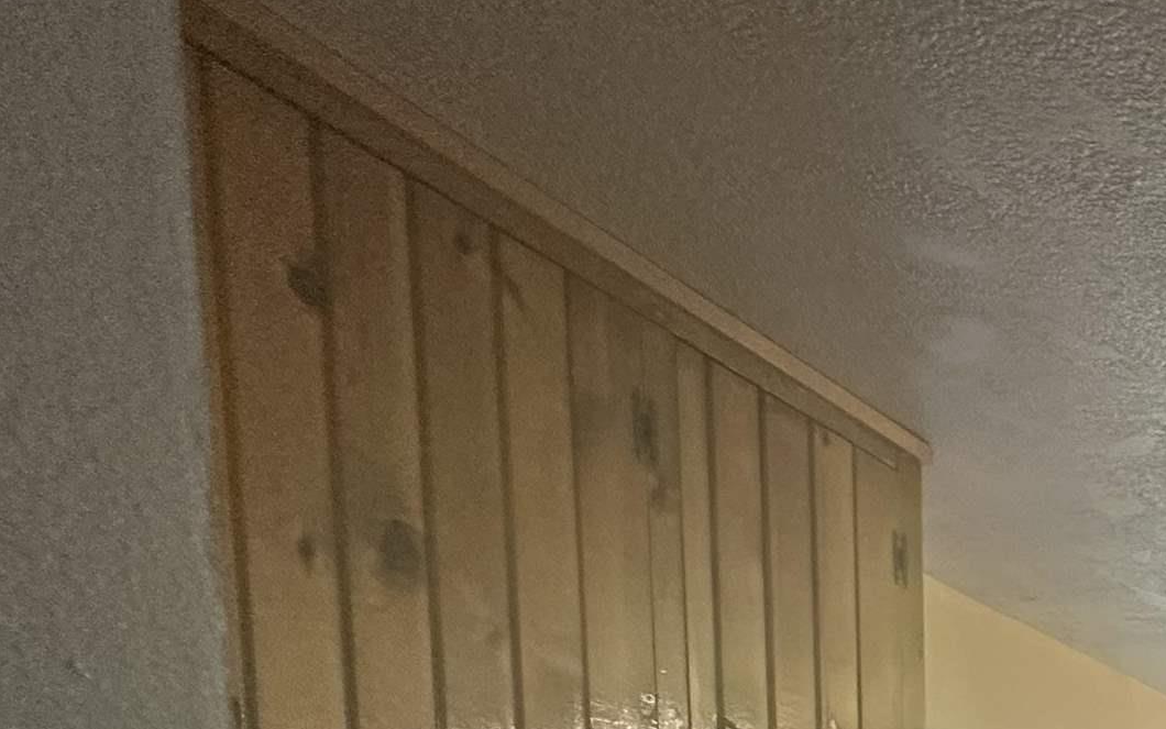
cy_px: 1115
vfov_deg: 23.4
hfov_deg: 31.2
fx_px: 1367
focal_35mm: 43
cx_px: 1636
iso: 250
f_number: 2.2
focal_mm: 2.22
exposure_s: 1/60
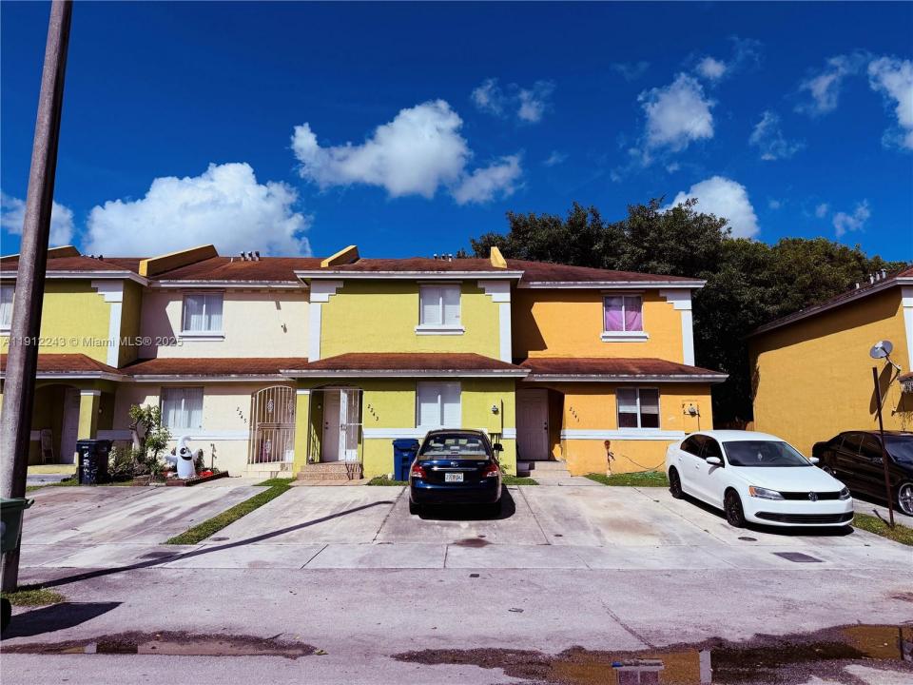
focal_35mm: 24
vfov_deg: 56.8
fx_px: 633
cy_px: 342
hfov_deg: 71.6
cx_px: 456
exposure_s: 1/11905
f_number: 1.78
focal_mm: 6.76
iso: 80
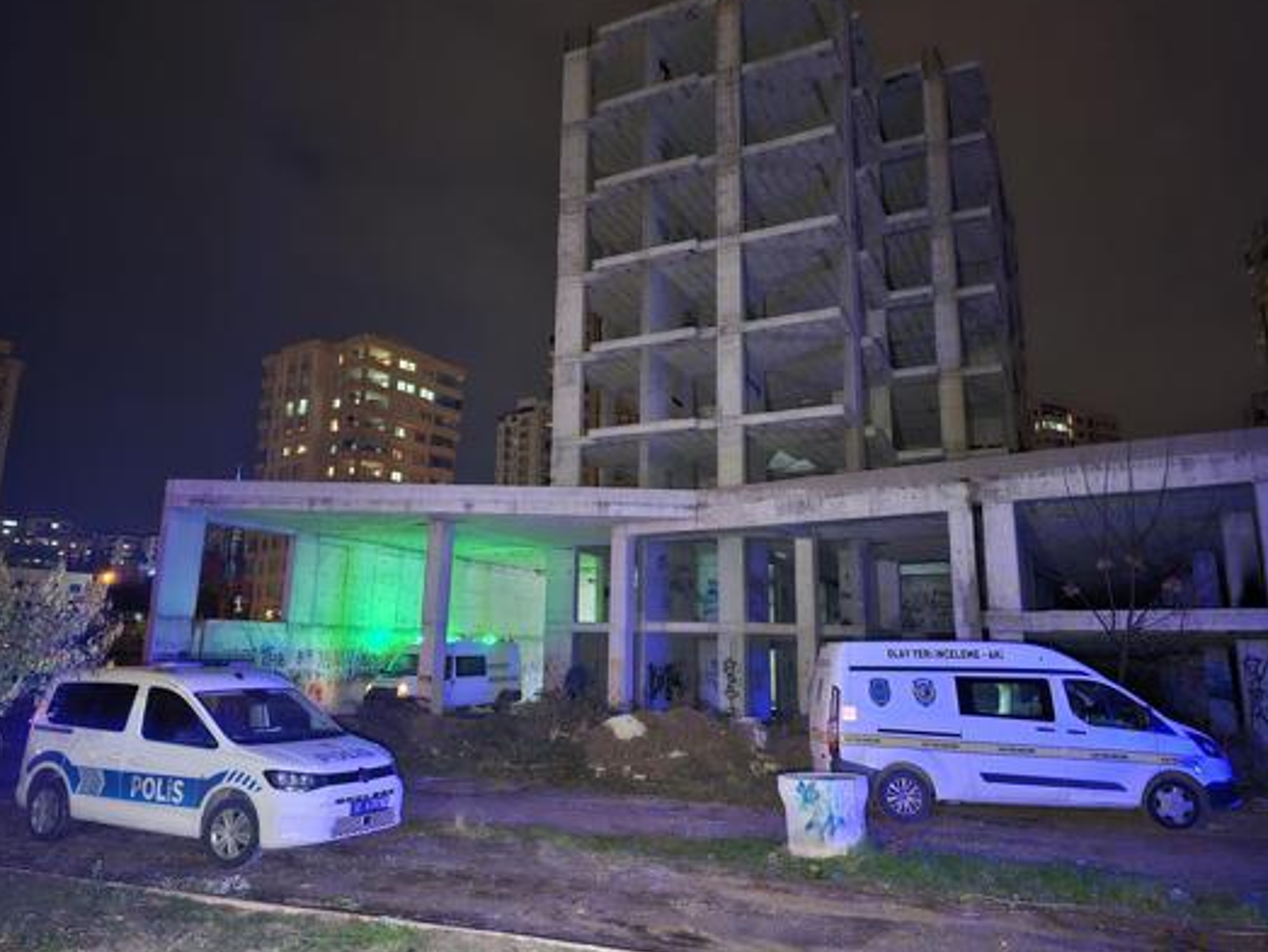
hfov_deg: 71.5
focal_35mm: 24
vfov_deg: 56.9
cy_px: 460
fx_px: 880
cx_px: 613
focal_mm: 6.3
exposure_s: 1/14.3
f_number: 1.7
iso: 1600
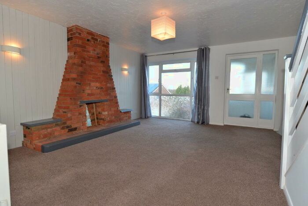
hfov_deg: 86.9
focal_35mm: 19
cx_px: 154
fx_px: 163
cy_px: 103
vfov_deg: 64.7
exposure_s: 1/80
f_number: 4.5
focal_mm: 19
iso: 200
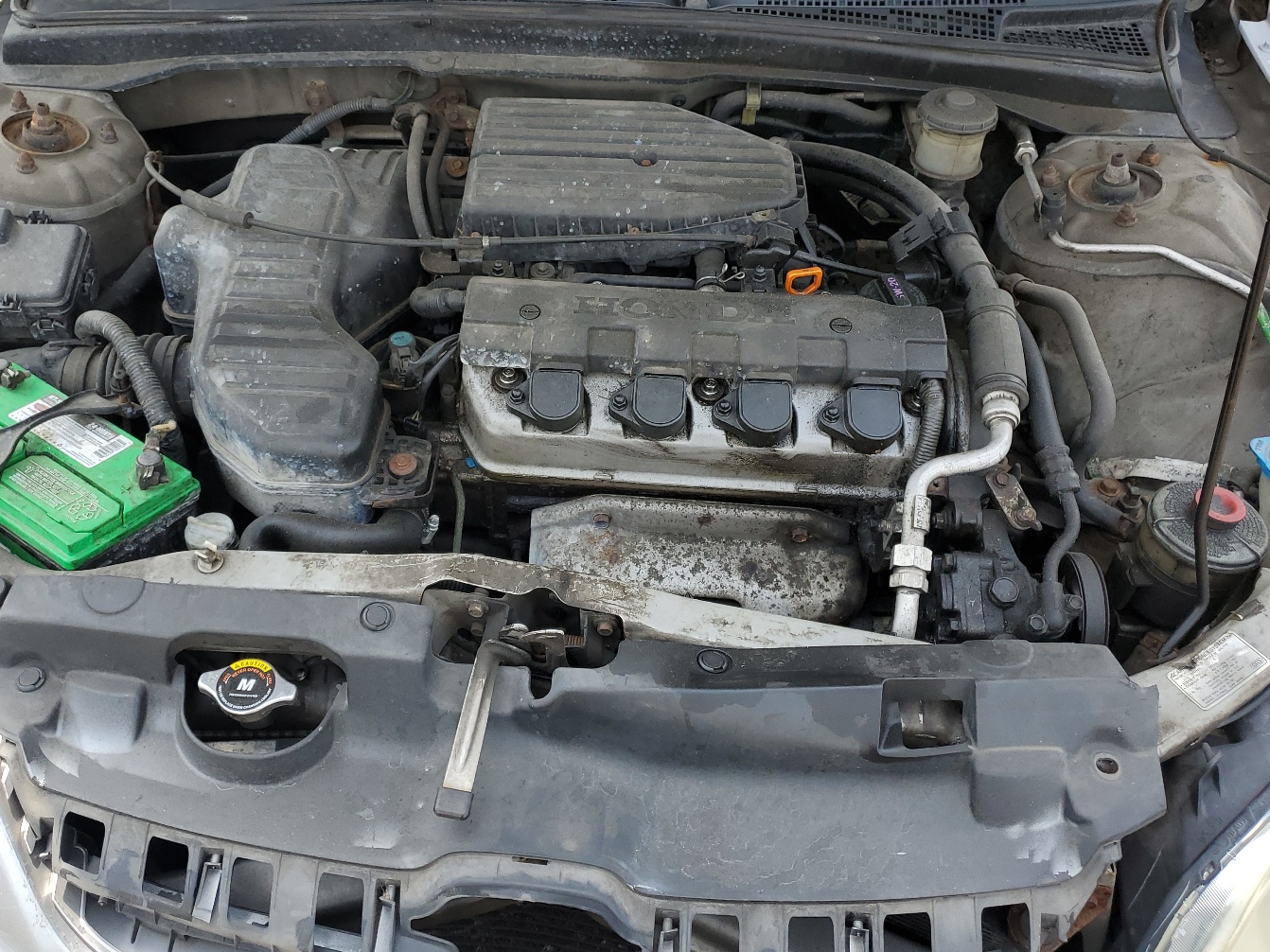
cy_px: 413
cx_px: 578
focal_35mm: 31
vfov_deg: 45.3
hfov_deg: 58.3
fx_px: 1137
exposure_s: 1/909
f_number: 1.5
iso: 50
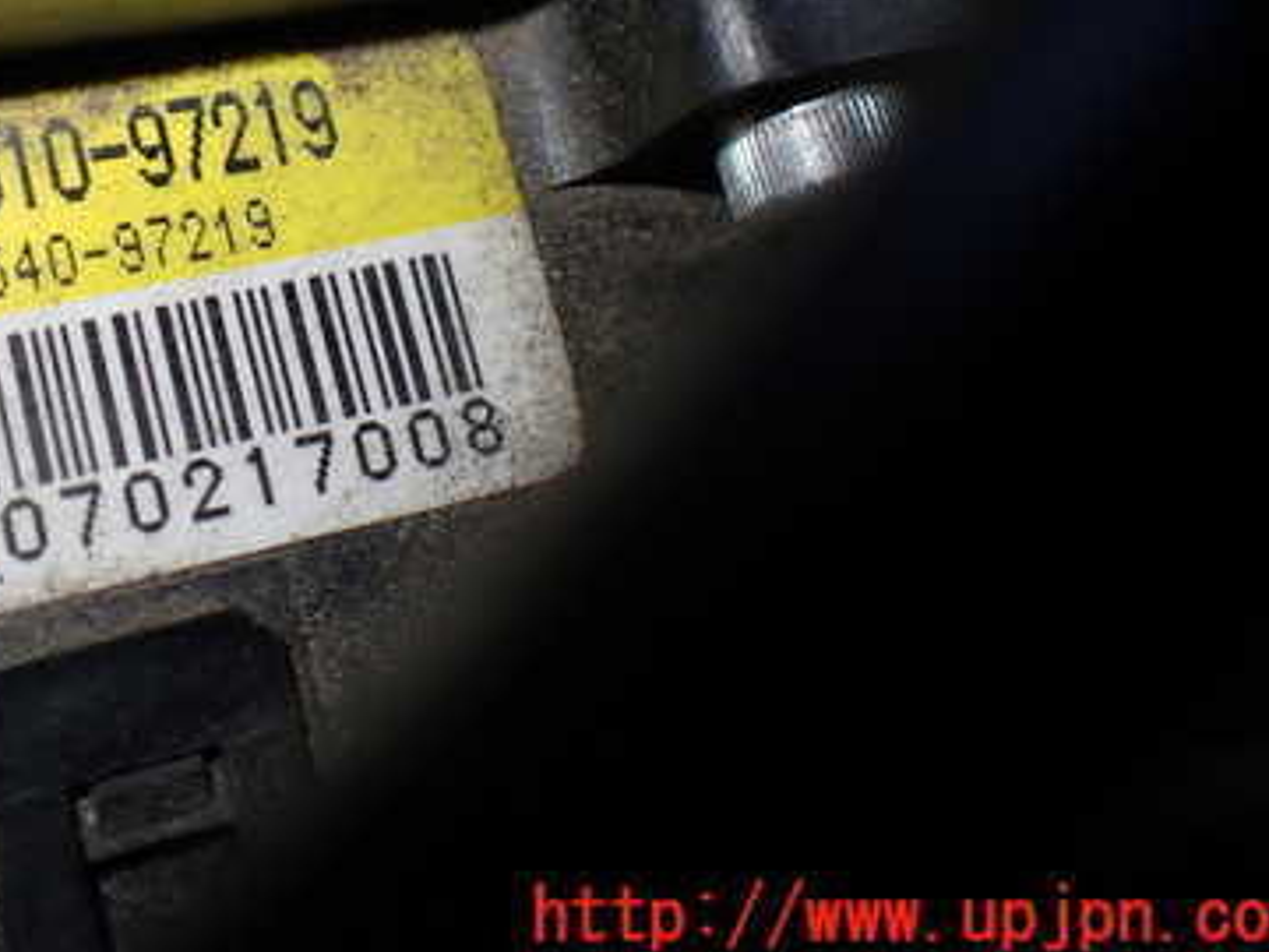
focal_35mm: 50
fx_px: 1833
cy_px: 169
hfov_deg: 37.0
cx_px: 271
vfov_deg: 28.4
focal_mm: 5.4
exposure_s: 1/125
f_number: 2.3
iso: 160
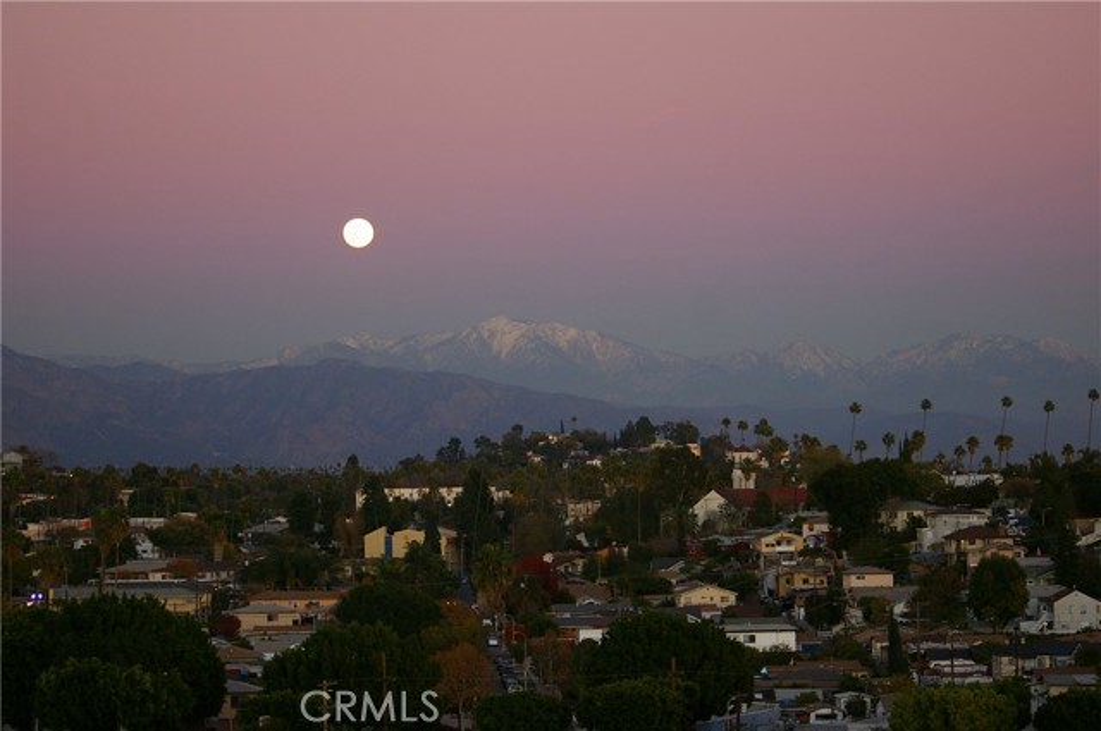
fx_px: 3207
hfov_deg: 19.5
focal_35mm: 105
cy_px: 366
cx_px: 550
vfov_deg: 13.0
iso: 400
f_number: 4
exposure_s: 1/60
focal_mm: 70
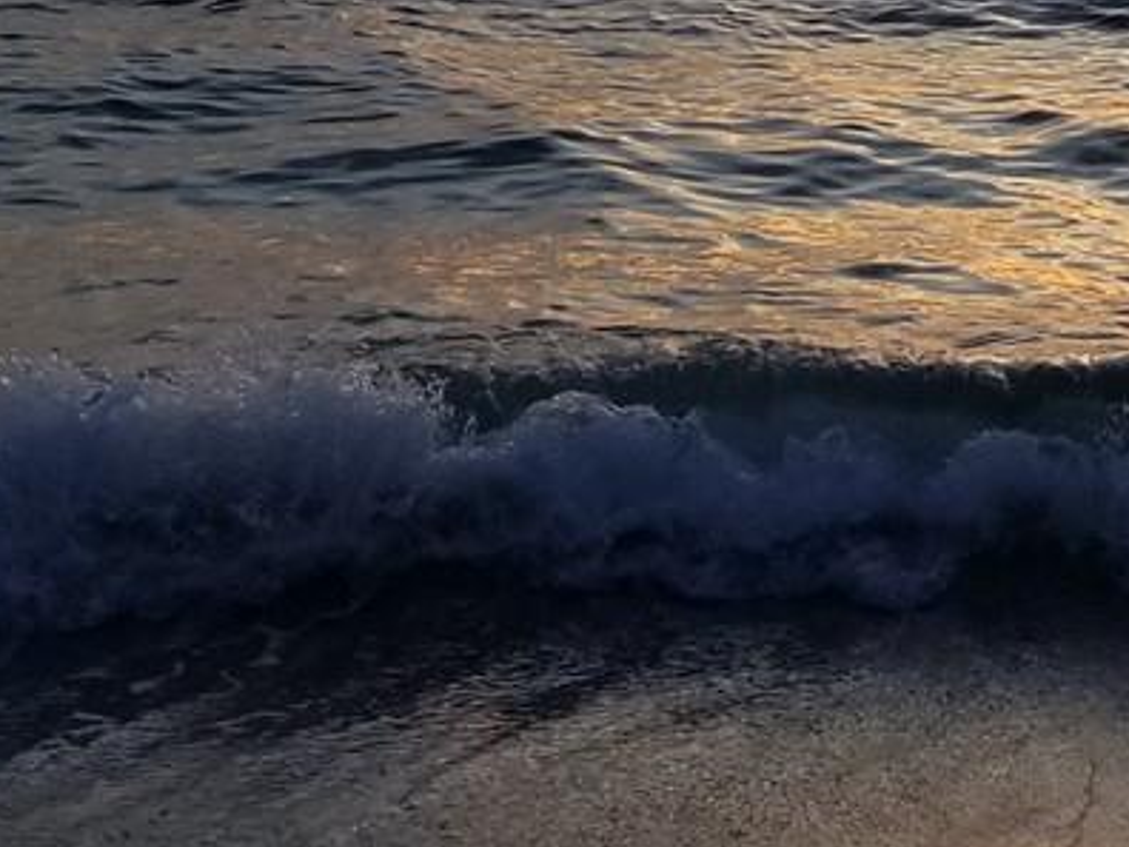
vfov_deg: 13.1
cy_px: -542
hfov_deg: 18.6
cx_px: 832
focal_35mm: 105
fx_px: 3425
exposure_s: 1/584
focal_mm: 4.25
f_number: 1.7
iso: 50
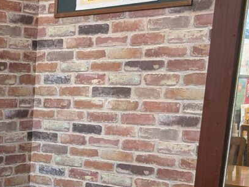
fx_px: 547
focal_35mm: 76
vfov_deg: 18.5
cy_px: 217
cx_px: -55
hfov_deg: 23.3
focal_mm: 6.9
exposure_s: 1/120
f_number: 1.68
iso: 1076
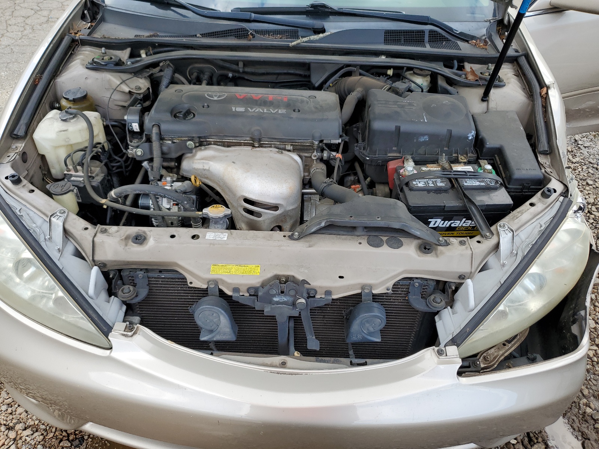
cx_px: 300
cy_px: 224
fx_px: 450
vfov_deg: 53.1
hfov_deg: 67.3
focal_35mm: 26
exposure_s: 1/625
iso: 50
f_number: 1.5
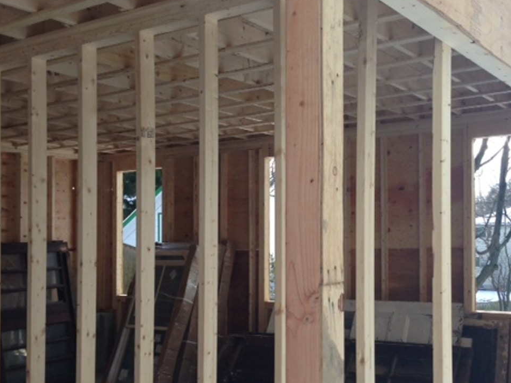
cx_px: 312
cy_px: 225
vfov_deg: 31.4
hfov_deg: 41.0
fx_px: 679
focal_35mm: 46
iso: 50
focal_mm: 4.13
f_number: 2.4
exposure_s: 1/259
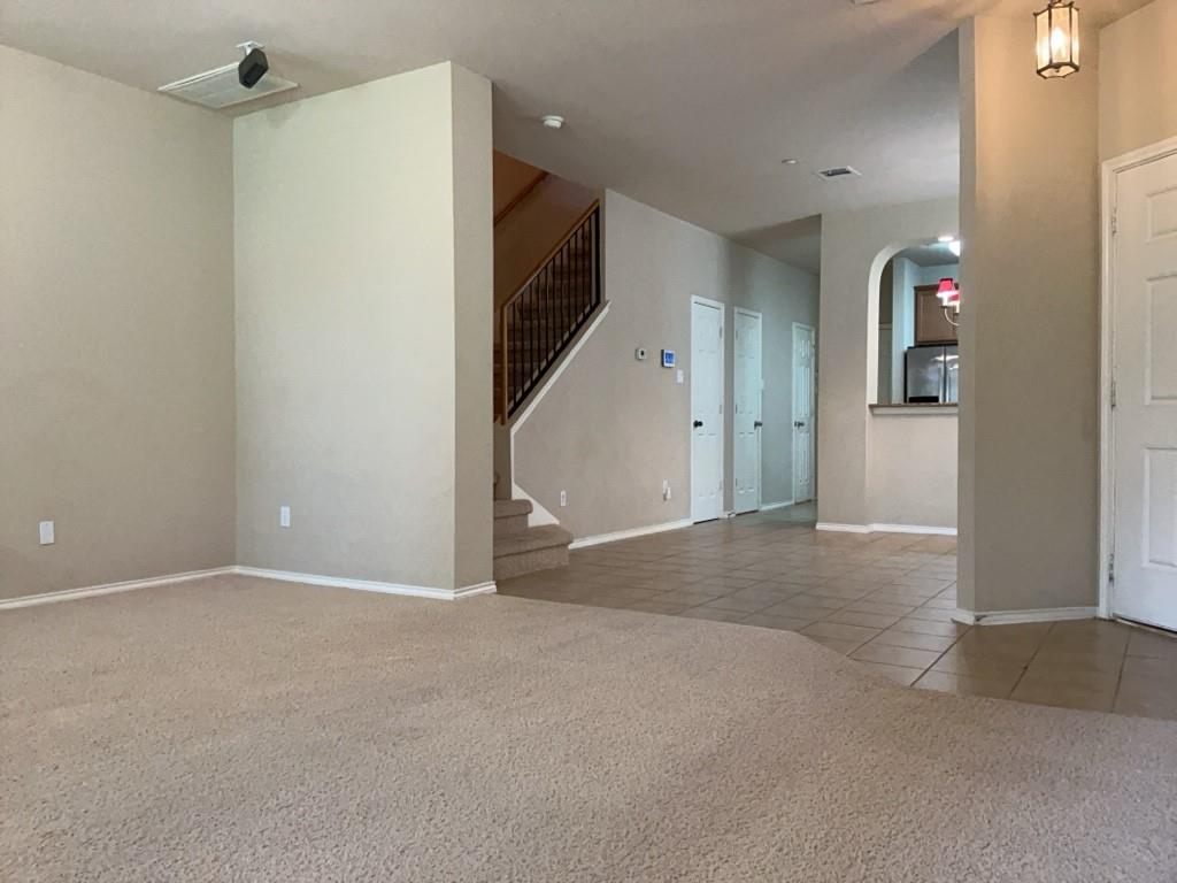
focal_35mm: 27
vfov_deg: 51.4
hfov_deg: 65.3
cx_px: 588
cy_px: 442
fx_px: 918
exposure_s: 1/100
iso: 200
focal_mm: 3
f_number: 1.8
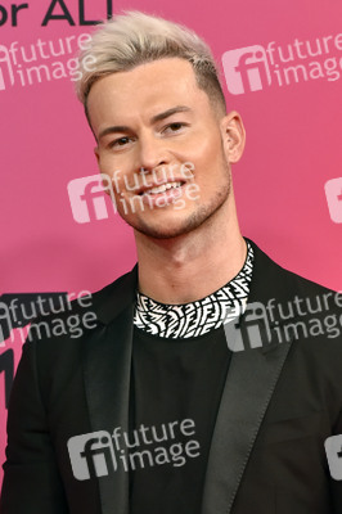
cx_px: 171
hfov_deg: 9.8
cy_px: 257
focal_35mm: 140
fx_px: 1998
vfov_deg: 14.7
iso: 2000
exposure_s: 1/160
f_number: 5.6
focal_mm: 140
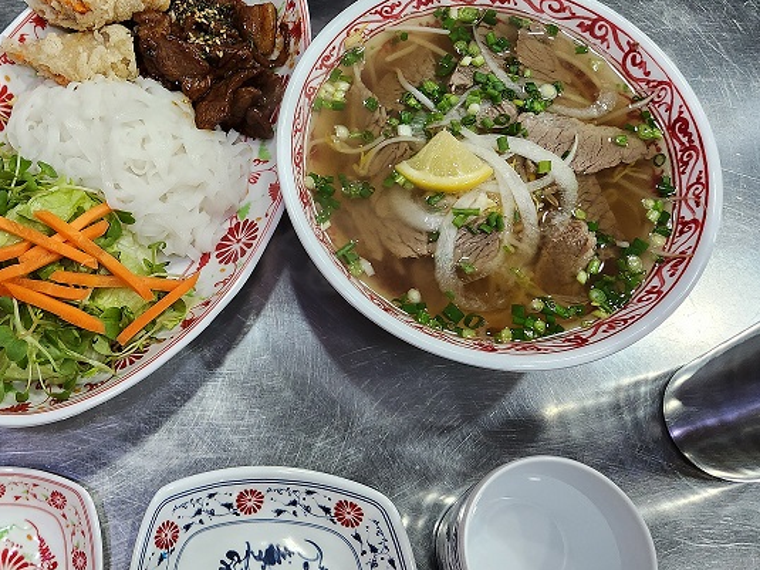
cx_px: 152
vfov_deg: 33.3
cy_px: 199
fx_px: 944
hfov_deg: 41.9
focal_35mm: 43
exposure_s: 1/120
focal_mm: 5.4
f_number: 1.8
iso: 250
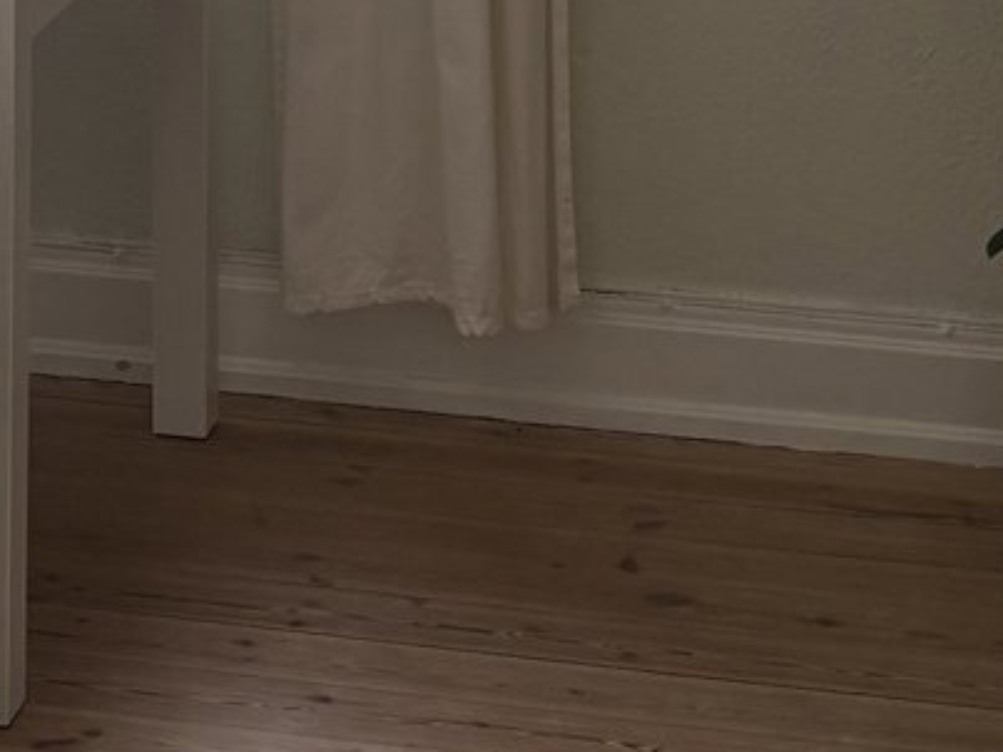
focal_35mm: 129
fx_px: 3737
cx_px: 139
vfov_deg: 10.7
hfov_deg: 15.1
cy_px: -652
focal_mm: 5.96
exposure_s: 1/50
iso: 64
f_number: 1.6
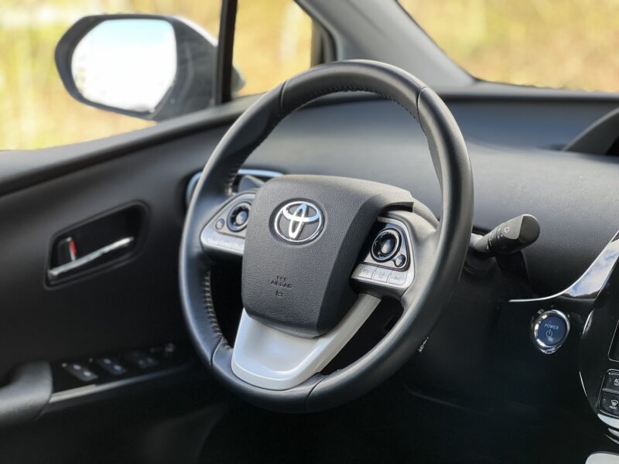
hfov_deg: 25.3
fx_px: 1377
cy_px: 232
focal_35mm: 77
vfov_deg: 19.1
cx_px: 310
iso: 160
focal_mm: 9
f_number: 2.8
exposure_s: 1/121
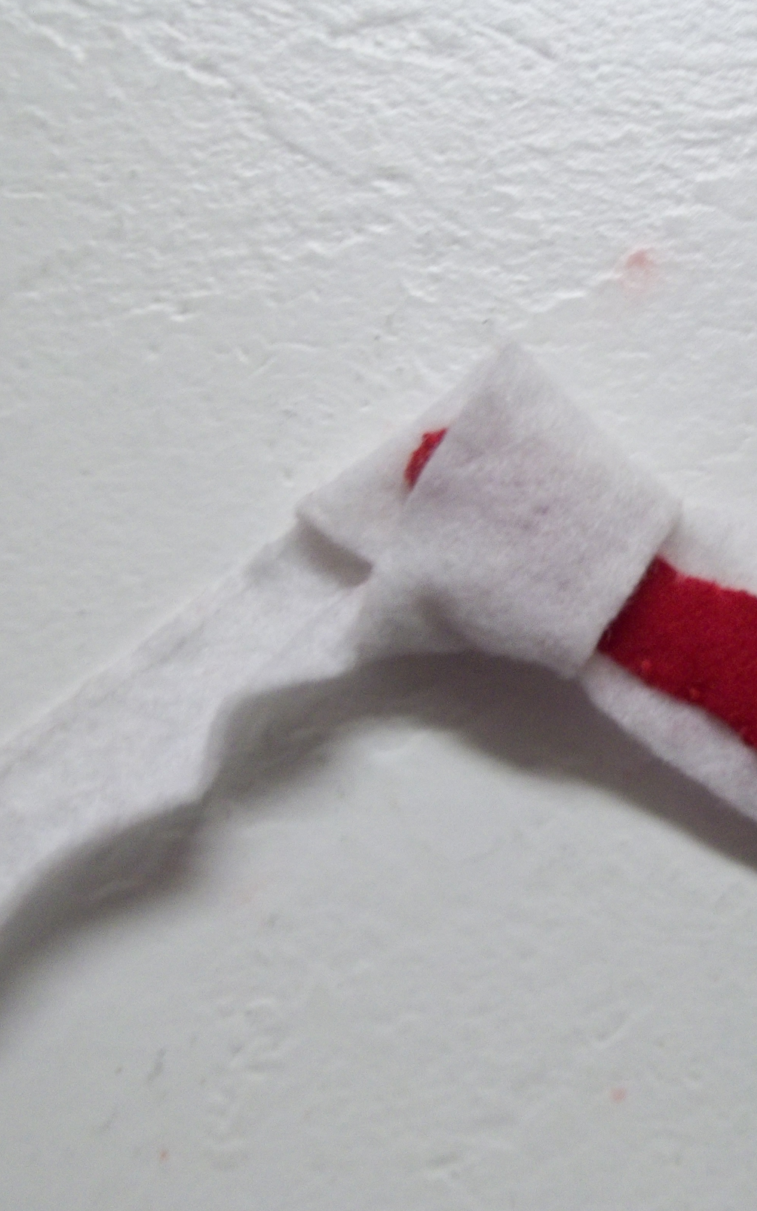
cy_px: 612
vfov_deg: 43.5
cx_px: 488
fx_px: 1519
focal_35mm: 46
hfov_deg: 27.9
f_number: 2.9
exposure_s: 1/15
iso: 160
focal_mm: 5.7
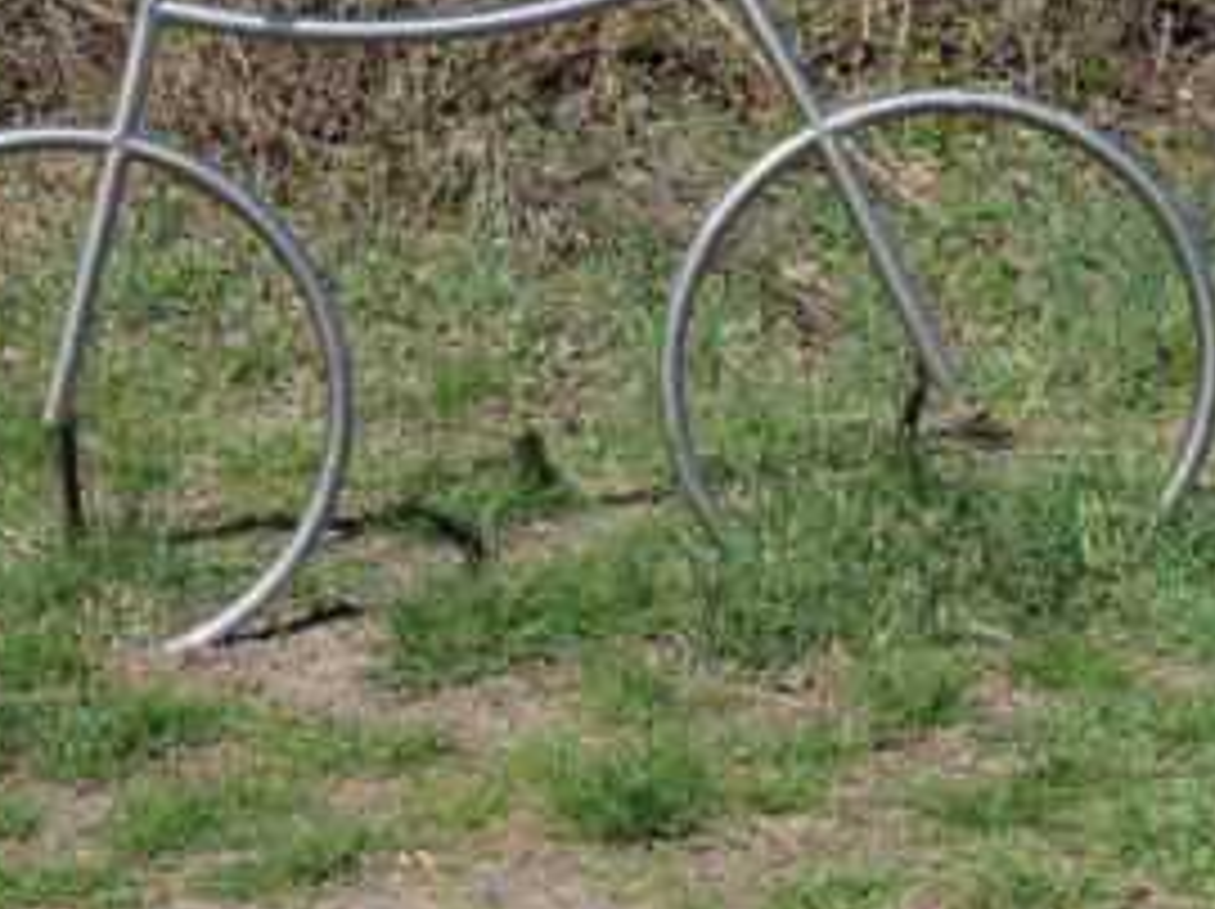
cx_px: 544
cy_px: 302
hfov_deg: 22.8
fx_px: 3016
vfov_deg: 17.1
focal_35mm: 86
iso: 200
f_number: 9
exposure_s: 1/320
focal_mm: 29
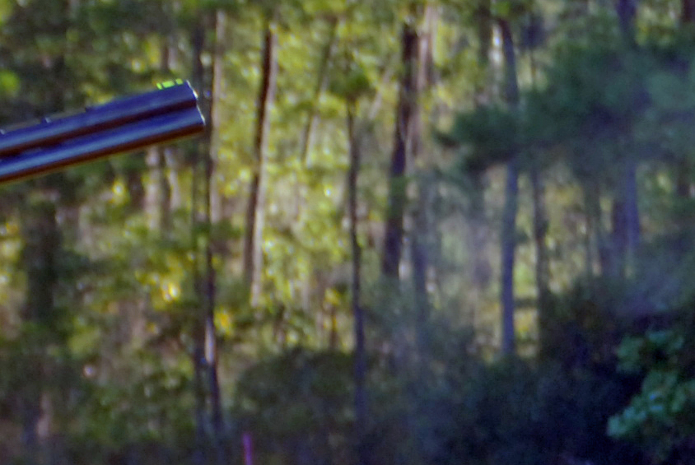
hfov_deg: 4.4
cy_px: 289
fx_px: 9046
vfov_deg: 2.9
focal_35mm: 468
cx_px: 46
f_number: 6.3
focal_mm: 68
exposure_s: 1/250
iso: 400
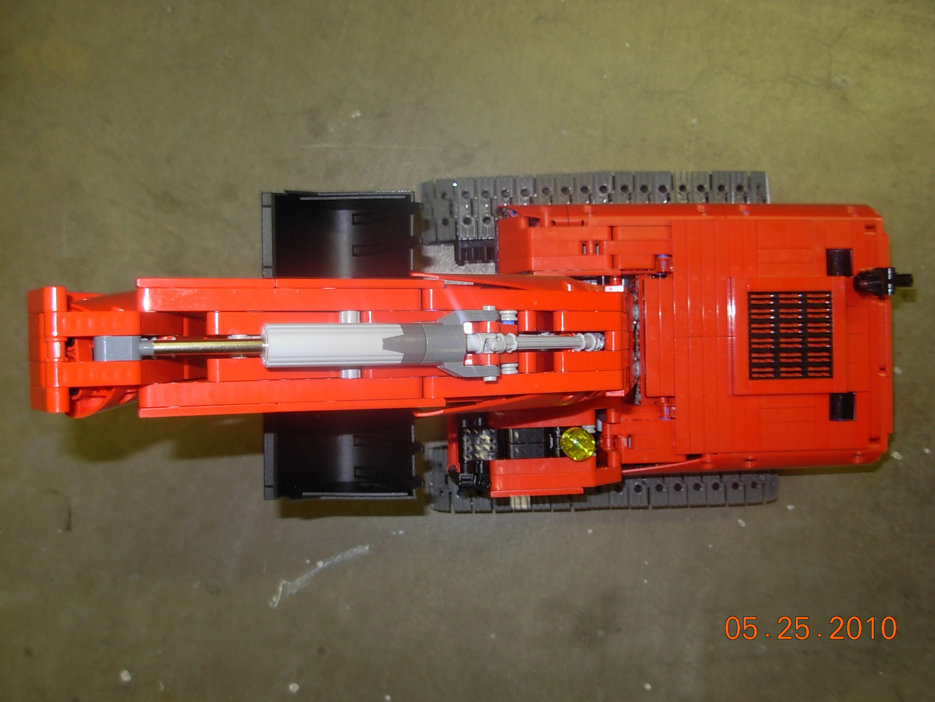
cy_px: 351
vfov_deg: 37.7
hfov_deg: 49.0
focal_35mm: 38
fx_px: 1026
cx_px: 468
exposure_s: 1/22.6
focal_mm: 6.3
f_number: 2.9
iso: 79
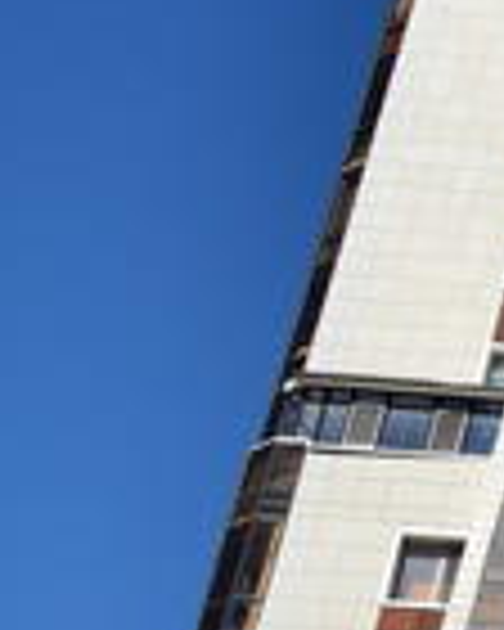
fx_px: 2946
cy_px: -189
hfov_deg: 7.4
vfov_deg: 11.9
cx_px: 1940
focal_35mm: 158
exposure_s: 1/640
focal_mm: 18
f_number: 8
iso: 200
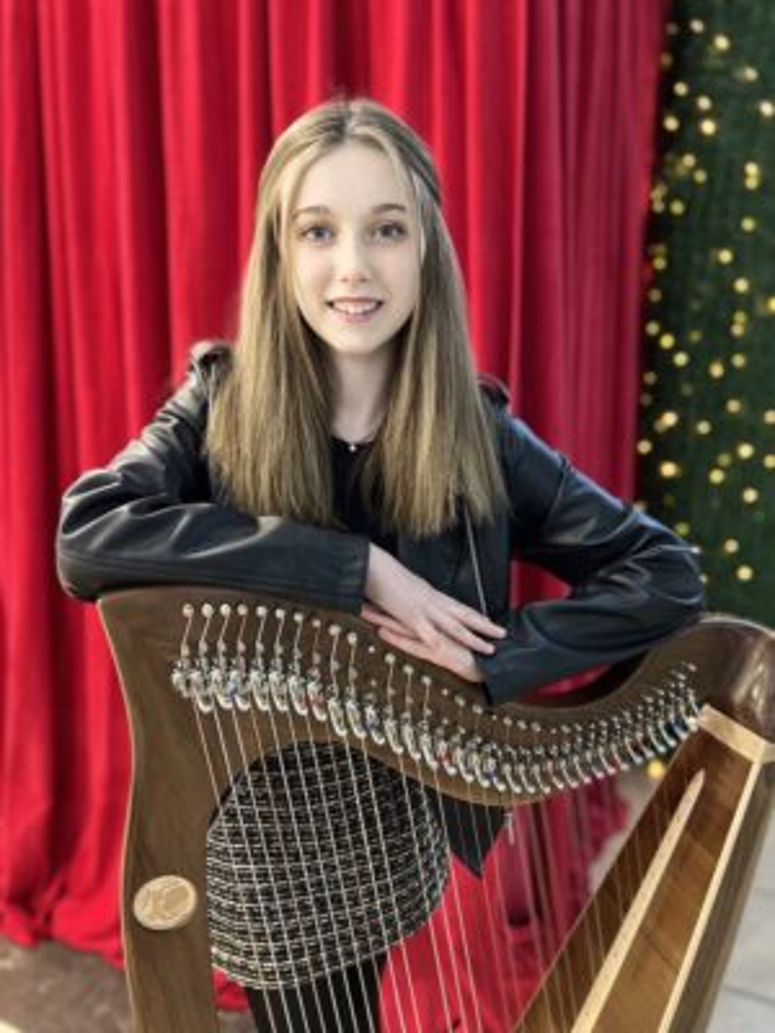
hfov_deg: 53.1
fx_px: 776
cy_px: 516
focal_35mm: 26
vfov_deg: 67.3
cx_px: 388
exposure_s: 1/50
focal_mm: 5.7
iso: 250
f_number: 1.5
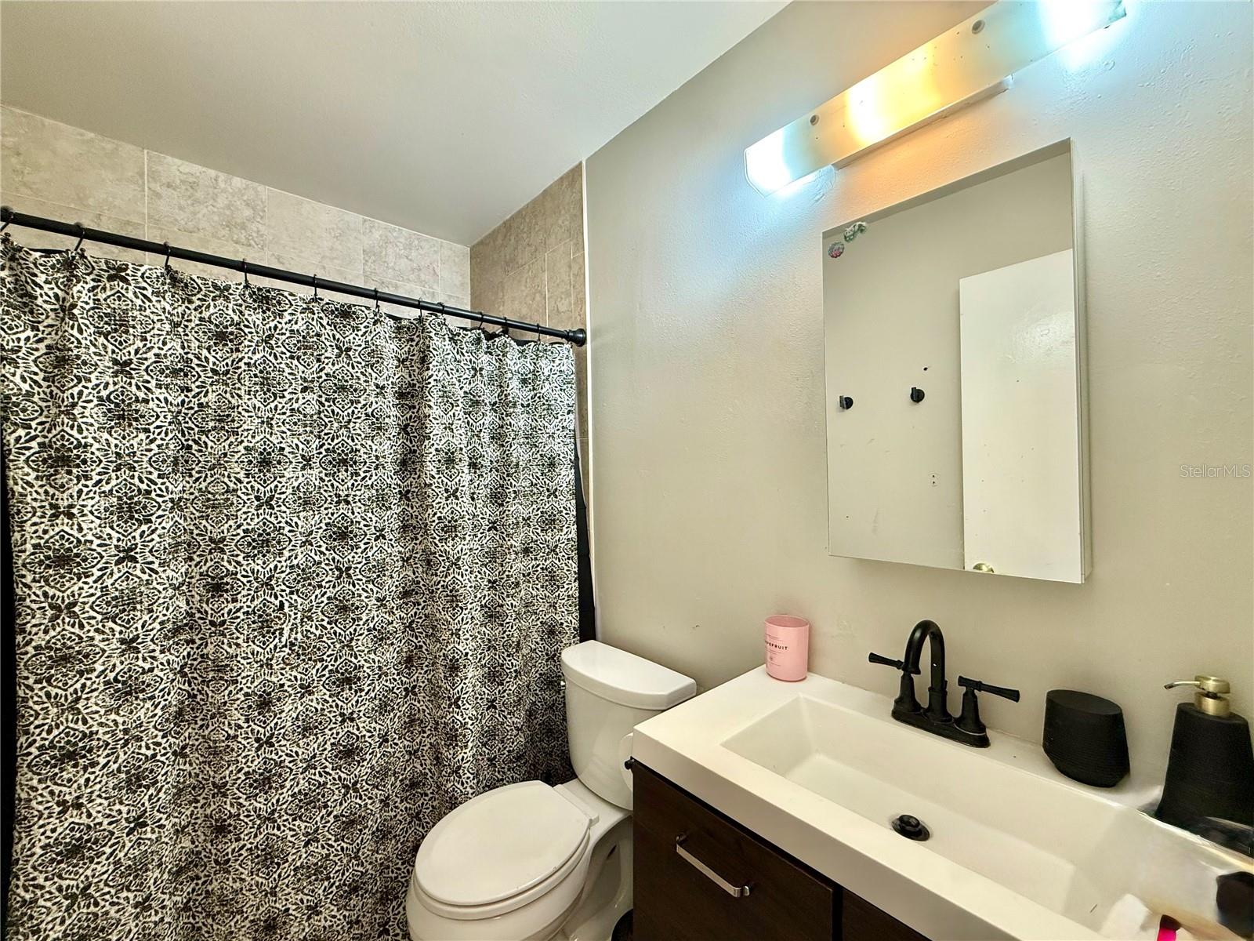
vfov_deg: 85.7
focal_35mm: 14
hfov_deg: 102.1
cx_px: 627
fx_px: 507
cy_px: 470
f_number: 2.2
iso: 250
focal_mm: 2.22
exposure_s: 1/120
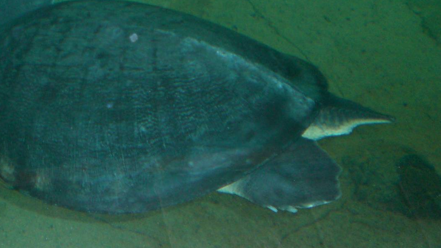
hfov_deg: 25.0
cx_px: 108
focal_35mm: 84
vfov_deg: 14.3
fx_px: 982
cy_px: 47
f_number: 3.6
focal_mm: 8.44
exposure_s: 1/60
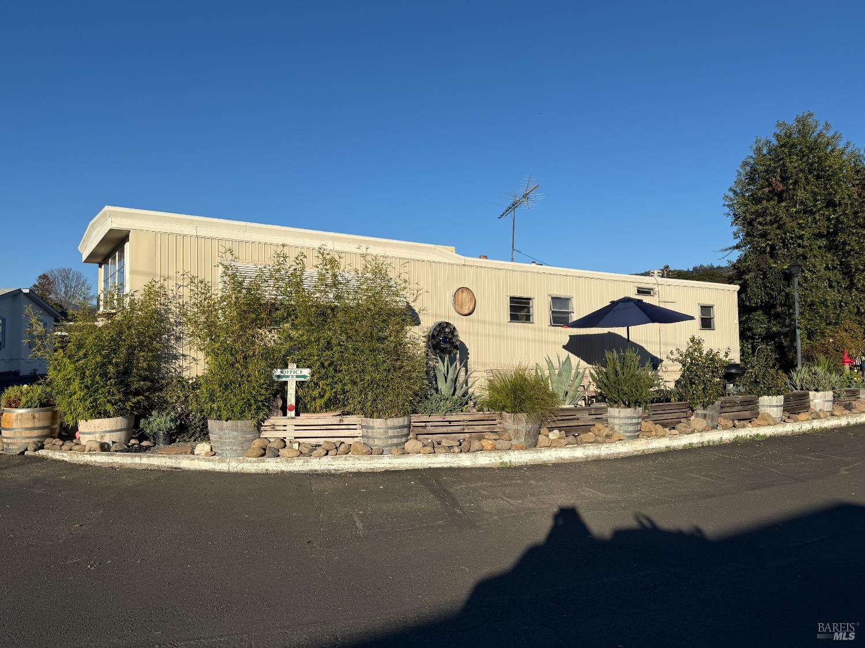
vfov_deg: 56.8
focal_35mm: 24
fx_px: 600
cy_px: 324
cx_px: 432
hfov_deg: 71.6
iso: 80
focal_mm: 6.76
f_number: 1.78
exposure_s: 1/6711
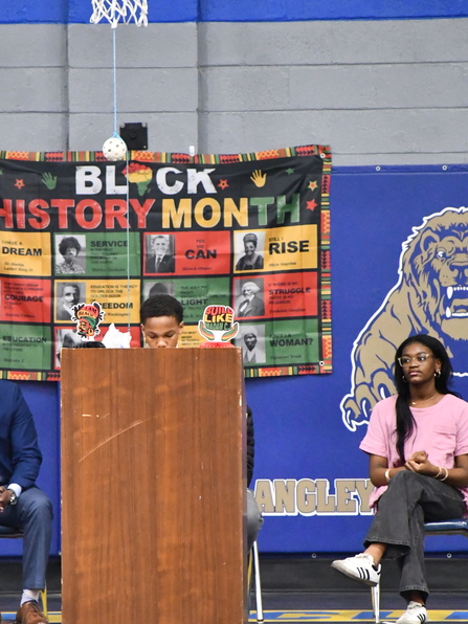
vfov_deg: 5.7
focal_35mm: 347
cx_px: 154
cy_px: 373
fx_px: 6255
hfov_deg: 4.3
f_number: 5.6
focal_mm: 140
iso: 8000
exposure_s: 1/125
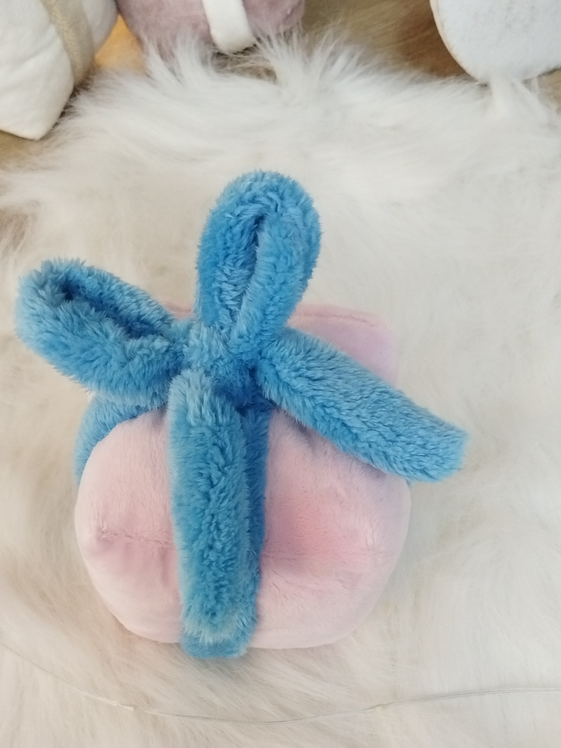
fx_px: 821
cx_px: 230
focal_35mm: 38
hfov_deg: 37.6
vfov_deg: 47.6
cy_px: 536
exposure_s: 1/33.3
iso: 1000
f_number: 1.9
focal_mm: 4.95
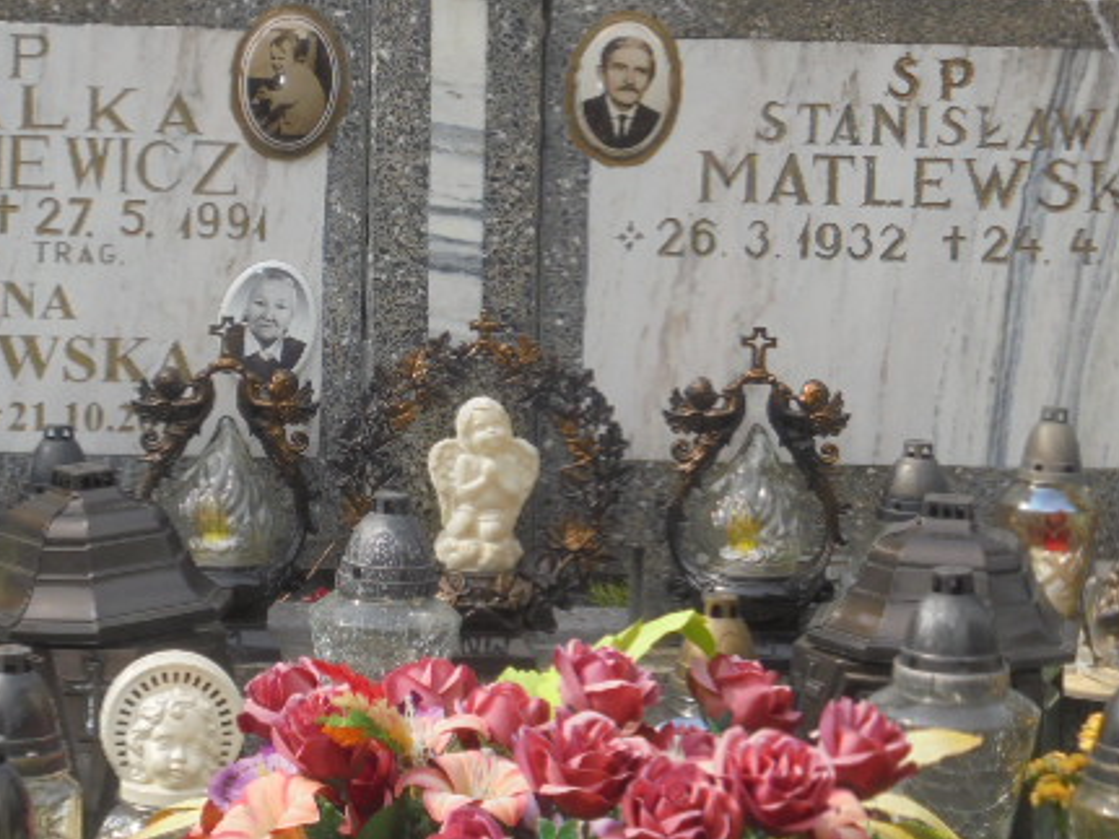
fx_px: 3070
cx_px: 353
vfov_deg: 15.5
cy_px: 260
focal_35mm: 95
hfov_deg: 20.6
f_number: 5.6
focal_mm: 11.5
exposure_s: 1/250
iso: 100
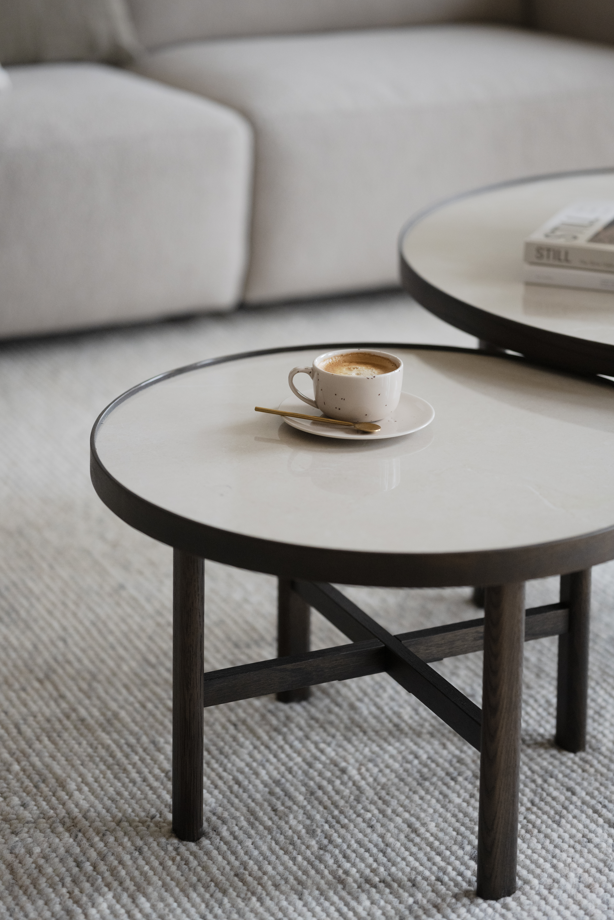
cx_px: 293
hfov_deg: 15.2
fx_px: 2302
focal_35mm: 90
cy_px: 437
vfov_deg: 22.6
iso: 800
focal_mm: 85
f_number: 1.8
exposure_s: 1/100
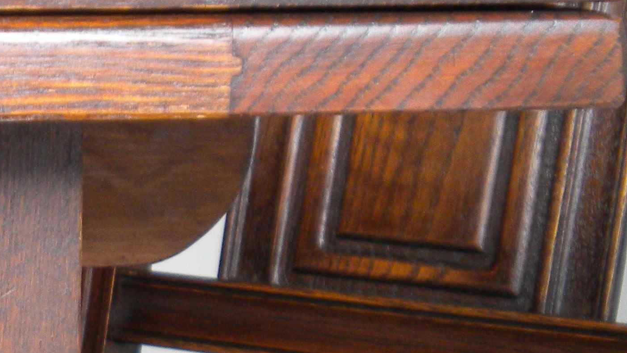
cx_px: -117
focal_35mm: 147
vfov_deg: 8.2
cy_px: 428
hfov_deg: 14.2
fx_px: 2444
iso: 163
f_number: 3.9
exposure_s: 1/59.2
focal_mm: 9.3
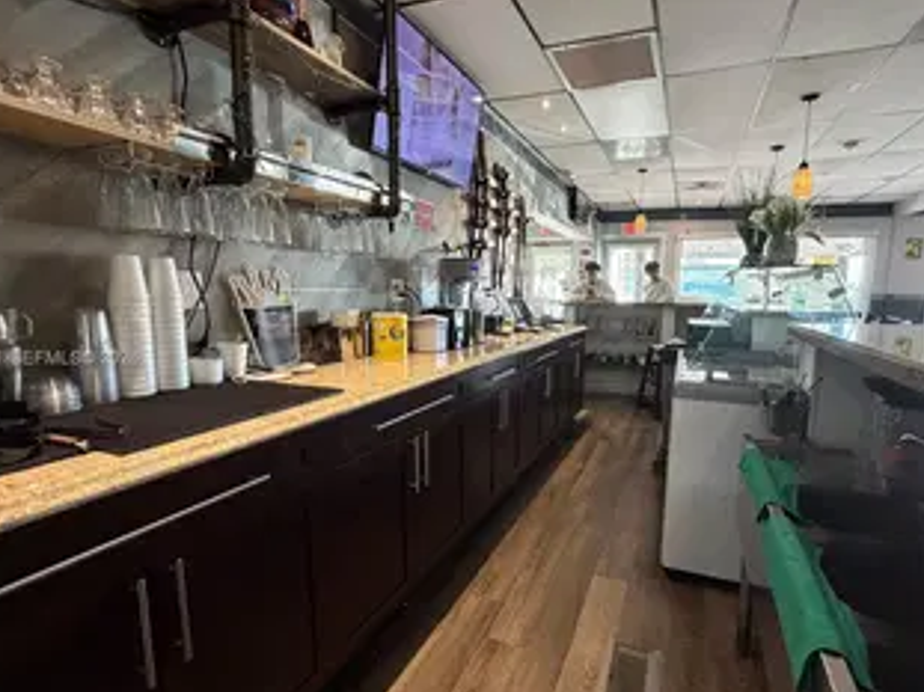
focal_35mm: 18
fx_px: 480
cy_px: 359
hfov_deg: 87.6
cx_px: 502
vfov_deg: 71.5
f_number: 2.2
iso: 400
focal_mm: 2.22
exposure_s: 1/60
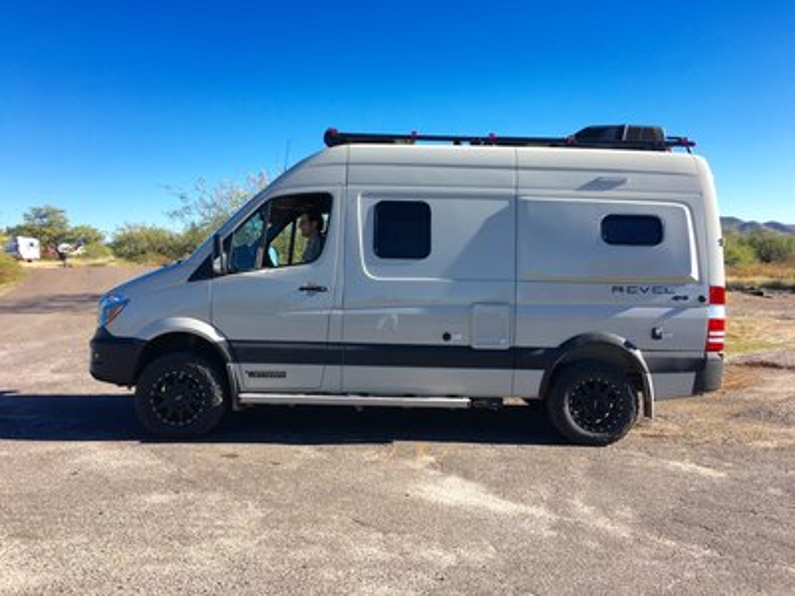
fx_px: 666
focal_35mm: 29
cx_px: 398
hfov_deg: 61.7
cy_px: 298
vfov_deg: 48.2
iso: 25
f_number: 2.2
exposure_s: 1/938
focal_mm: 4.15
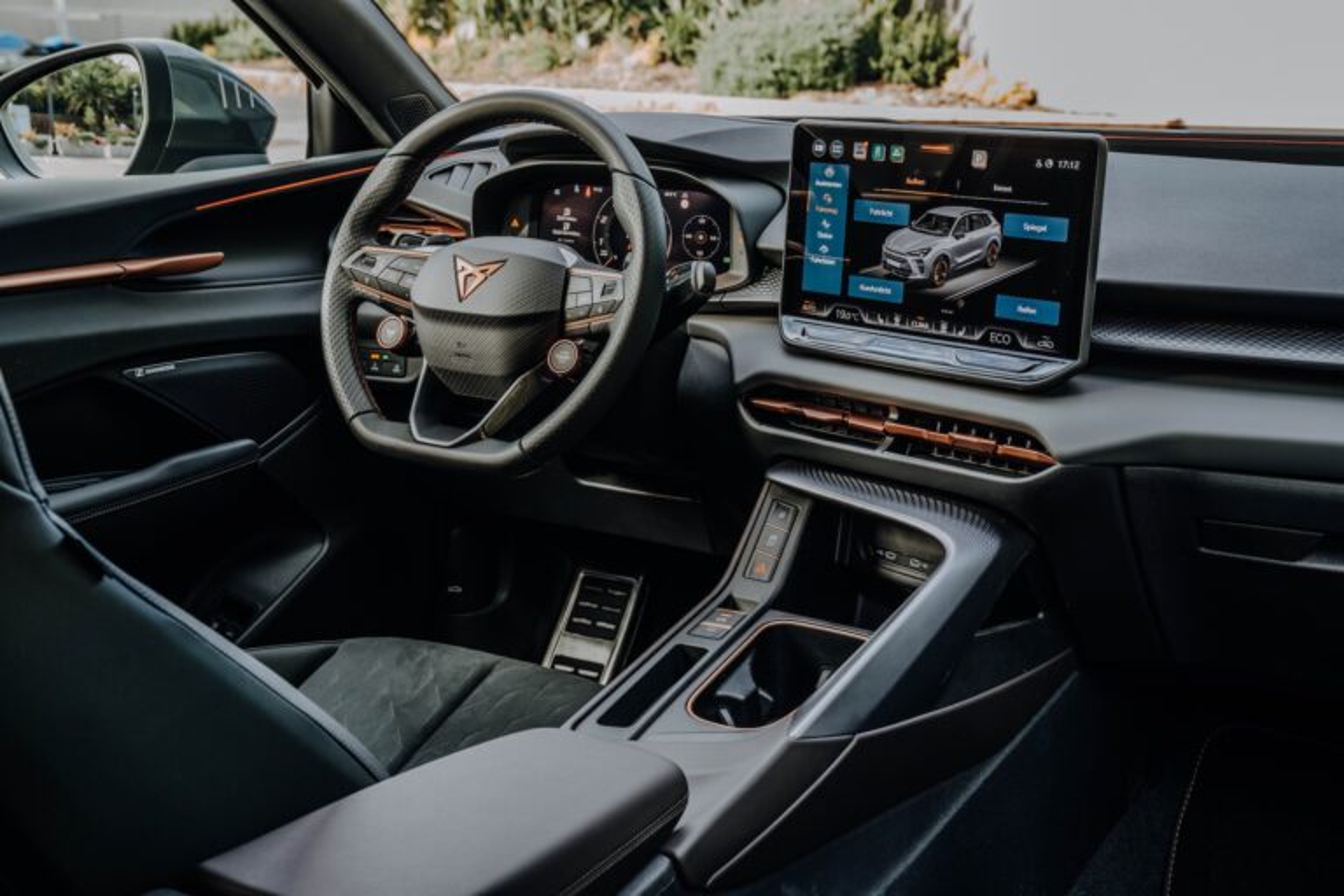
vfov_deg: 29.9
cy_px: 448
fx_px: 1680
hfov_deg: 43.6
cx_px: 672
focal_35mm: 45
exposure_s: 1/8
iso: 100
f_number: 8
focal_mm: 45
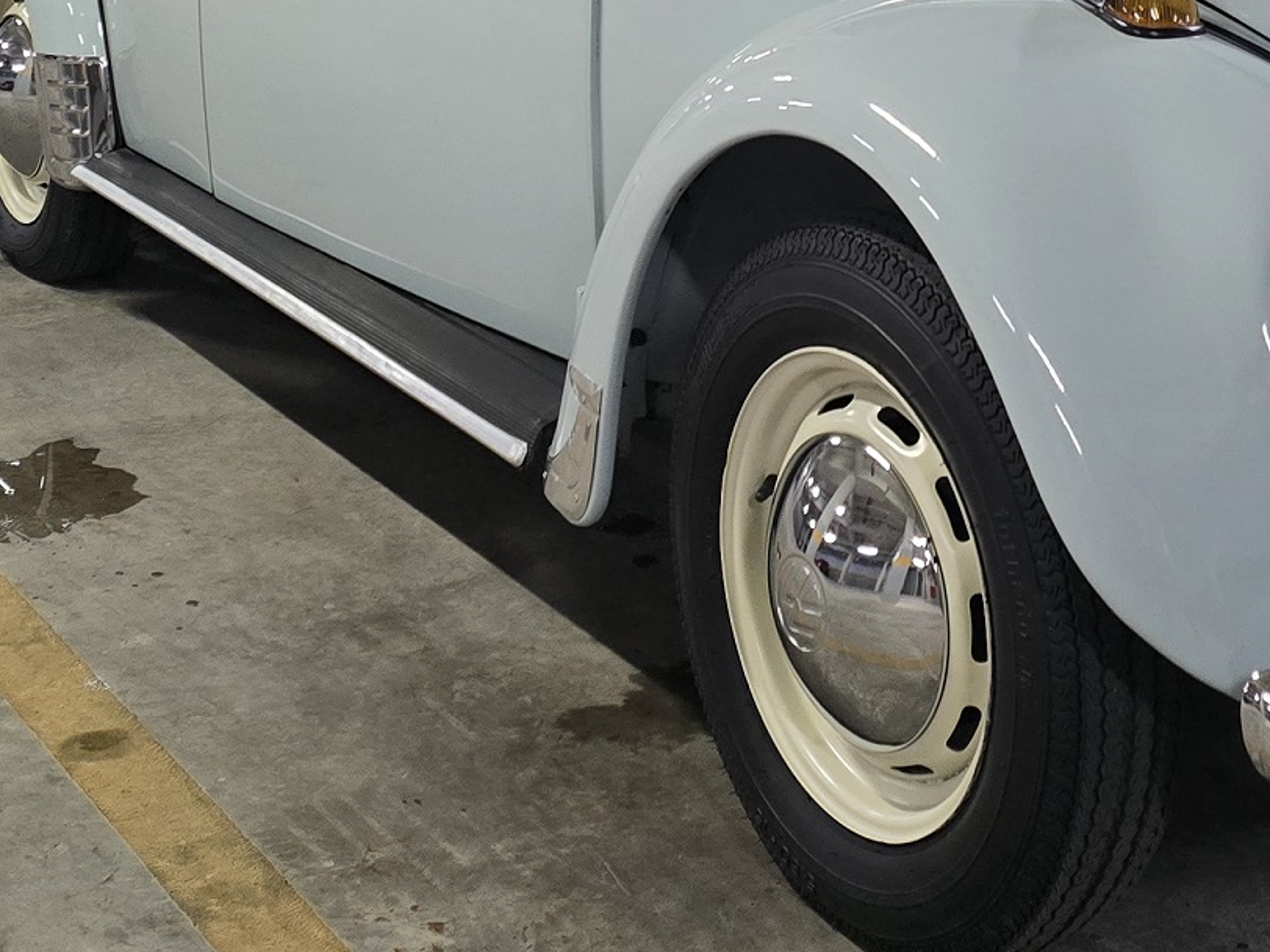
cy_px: -138
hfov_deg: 28.3
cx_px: 890
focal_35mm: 68
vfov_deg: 20.4
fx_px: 2495
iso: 1000
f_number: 1.7
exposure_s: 1/120
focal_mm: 6.3
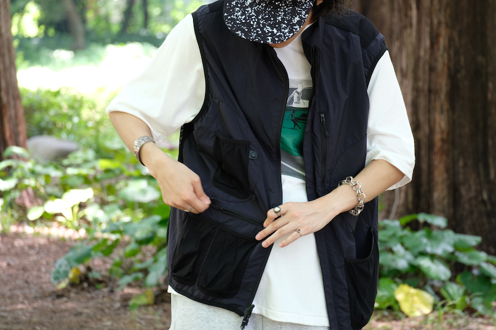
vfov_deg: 8.5
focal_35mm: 162
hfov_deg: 12.7
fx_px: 2231
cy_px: 166
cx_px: 249
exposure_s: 1/58
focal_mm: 107.3
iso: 800
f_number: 5.6
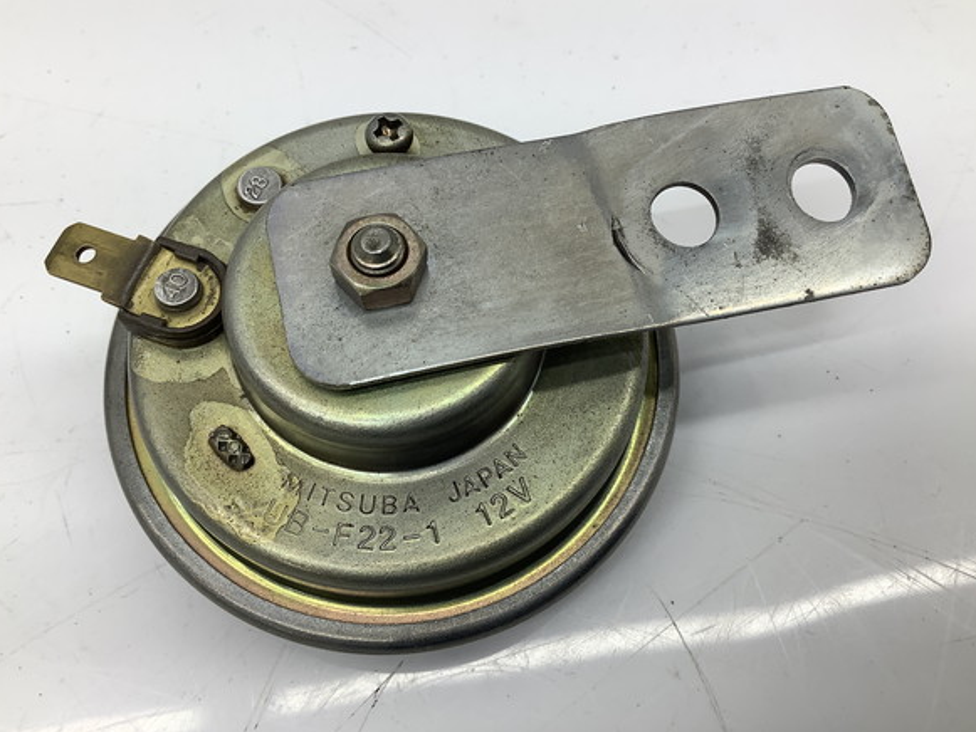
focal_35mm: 32
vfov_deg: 44.2
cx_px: 484
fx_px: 902
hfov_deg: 56.8
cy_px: 359
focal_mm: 3.3
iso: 40
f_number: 2.4
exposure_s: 1/100
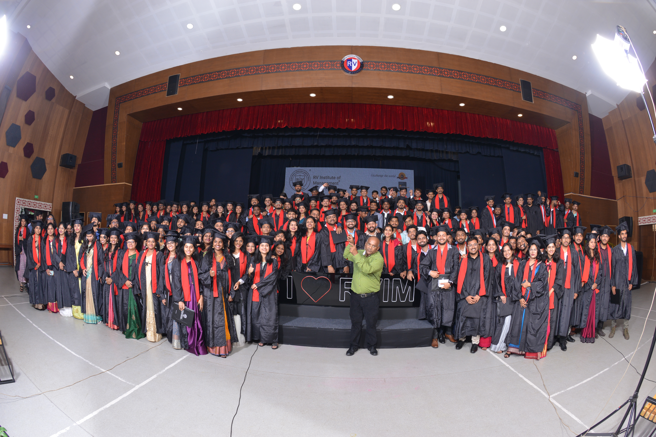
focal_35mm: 16
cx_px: 328
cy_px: 218
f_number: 9
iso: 400
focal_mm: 16
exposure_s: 1/160
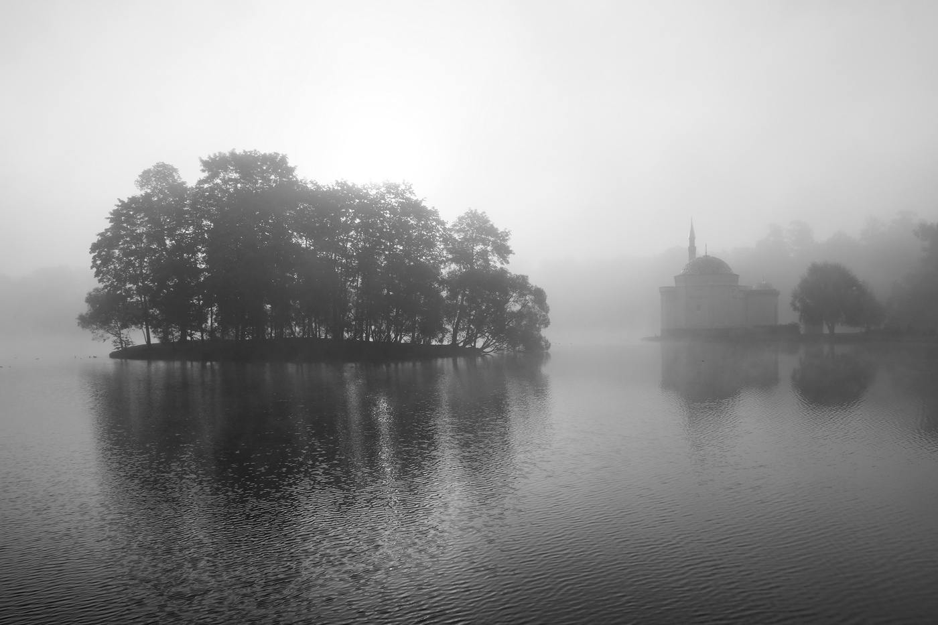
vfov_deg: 47.9
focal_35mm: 27
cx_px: 469
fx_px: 703
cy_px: 312
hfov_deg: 67.4
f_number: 13
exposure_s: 1/100
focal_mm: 18
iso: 100
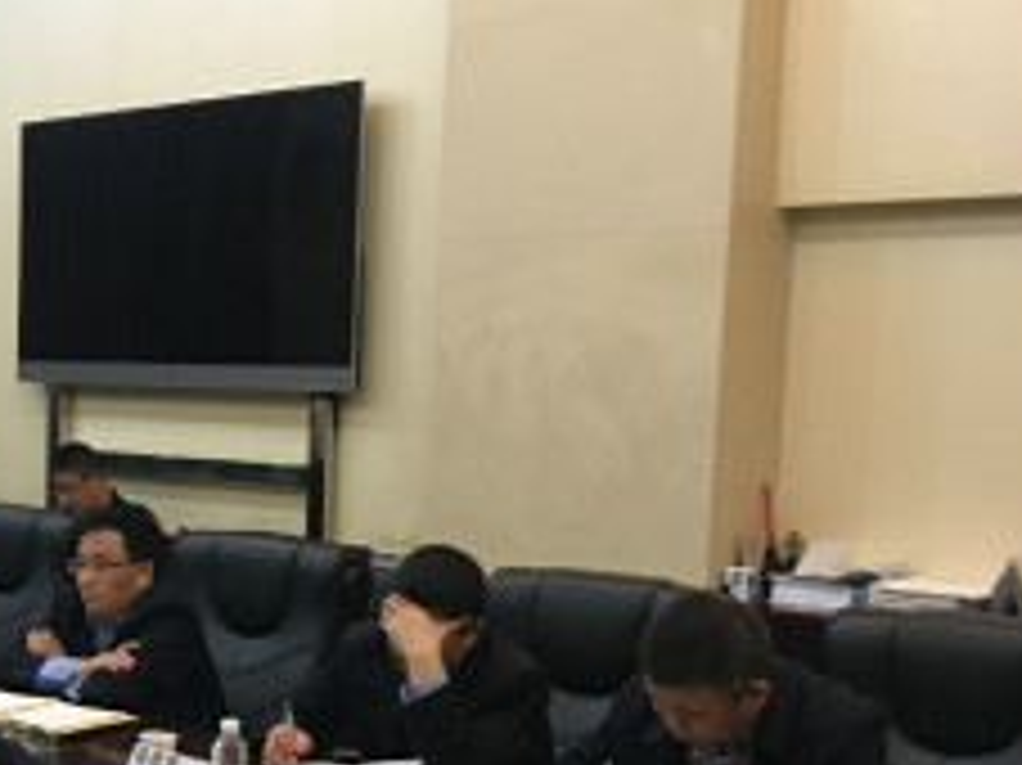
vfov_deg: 22.6
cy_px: 619
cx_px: -90
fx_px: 1889
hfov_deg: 27.8
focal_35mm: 64
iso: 100
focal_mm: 4.15
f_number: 2.2
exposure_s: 1/17
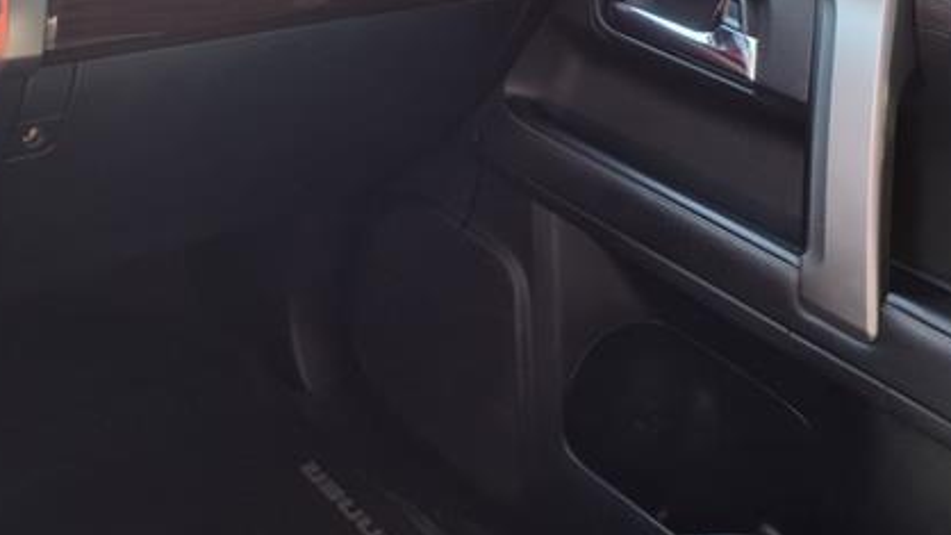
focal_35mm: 45
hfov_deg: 44.2
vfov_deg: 25.5
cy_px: 32
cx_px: 257
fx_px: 1135
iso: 40
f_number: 1.9
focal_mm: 3.58
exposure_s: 1/120
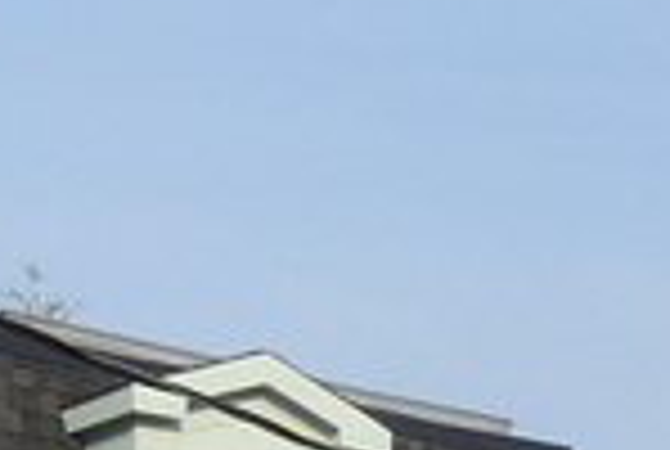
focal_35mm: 328
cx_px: 841
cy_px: 1224
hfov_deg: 6.2
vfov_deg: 4.1
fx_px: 6117
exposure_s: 1/320
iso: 100
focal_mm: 7.7
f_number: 5.6
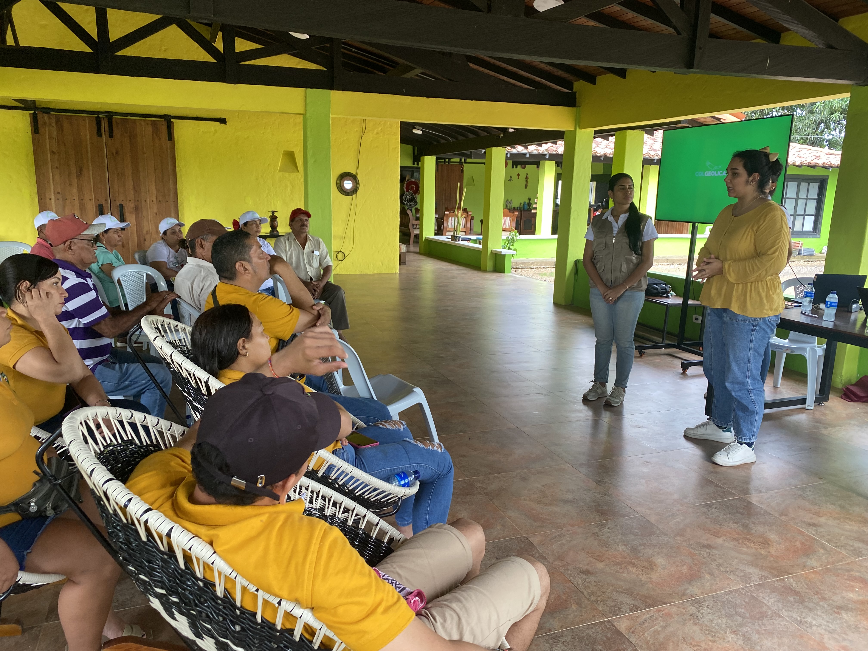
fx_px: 652
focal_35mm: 26
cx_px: 434
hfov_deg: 67.3
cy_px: 326
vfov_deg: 53.1
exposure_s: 1/109
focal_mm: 4.25
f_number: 1.8
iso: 125
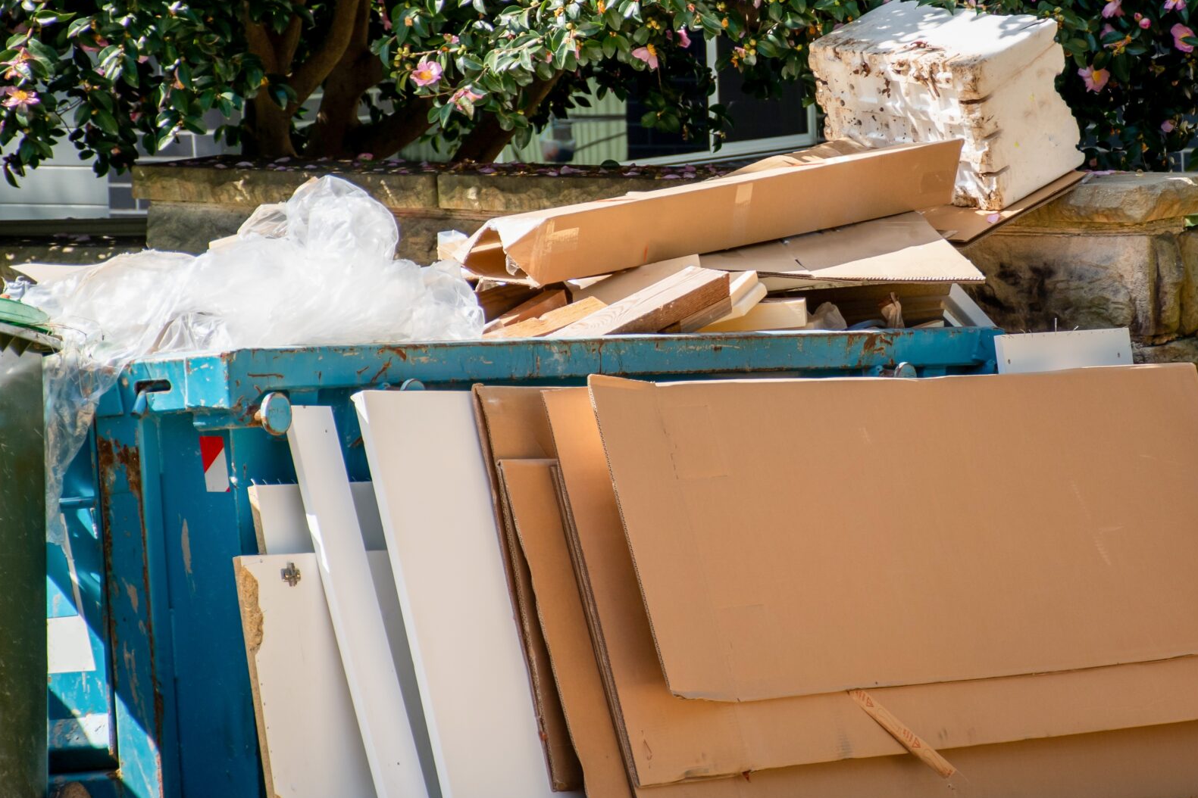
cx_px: 855
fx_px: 7653
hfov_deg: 8.9
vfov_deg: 6.0
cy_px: 278
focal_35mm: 230
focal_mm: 95
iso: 160
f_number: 5.3
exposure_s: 1/400
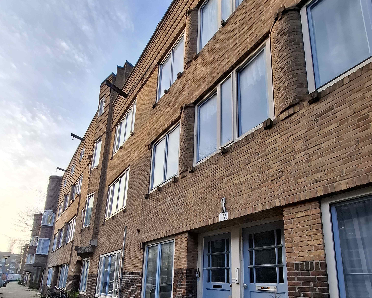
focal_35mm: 17
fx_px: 187
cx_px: 185
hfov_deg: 89.6
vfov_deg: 69.1
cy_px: 241
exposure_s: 1/248
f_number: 2.2
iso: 40
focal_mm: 1.74
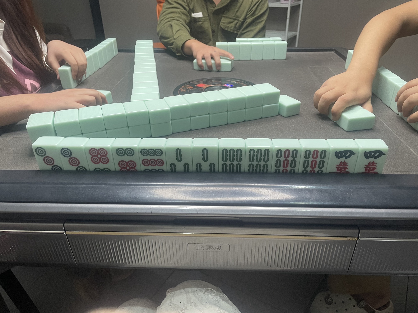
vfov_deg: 53.1
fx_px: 314
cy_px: 156
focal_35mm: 26
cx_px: 209
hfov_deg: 67.3
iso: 125
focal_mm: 4.2
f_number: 1.6
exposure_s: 1/85
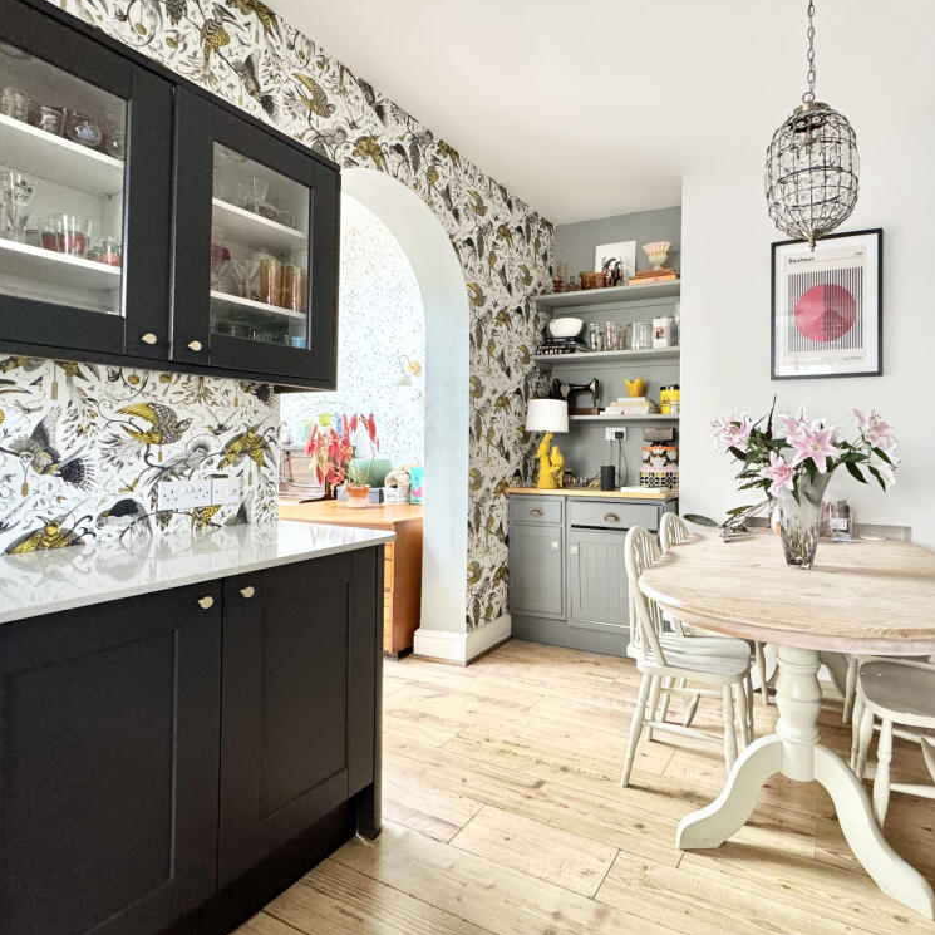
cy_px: 467
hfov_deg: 81.9
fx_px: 520
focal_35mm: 17
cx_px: 600
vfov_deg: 84.0
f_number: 2.2
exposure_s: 1/60
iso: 400
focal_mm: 2.22
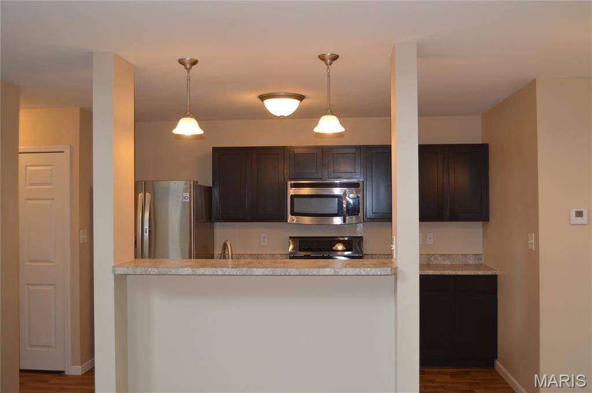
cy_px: 196
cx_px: 296
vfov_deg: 39.9
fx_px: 542
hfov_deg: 57.3
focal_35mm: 33
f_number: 4
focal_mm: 22
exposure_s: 1/80
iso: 400
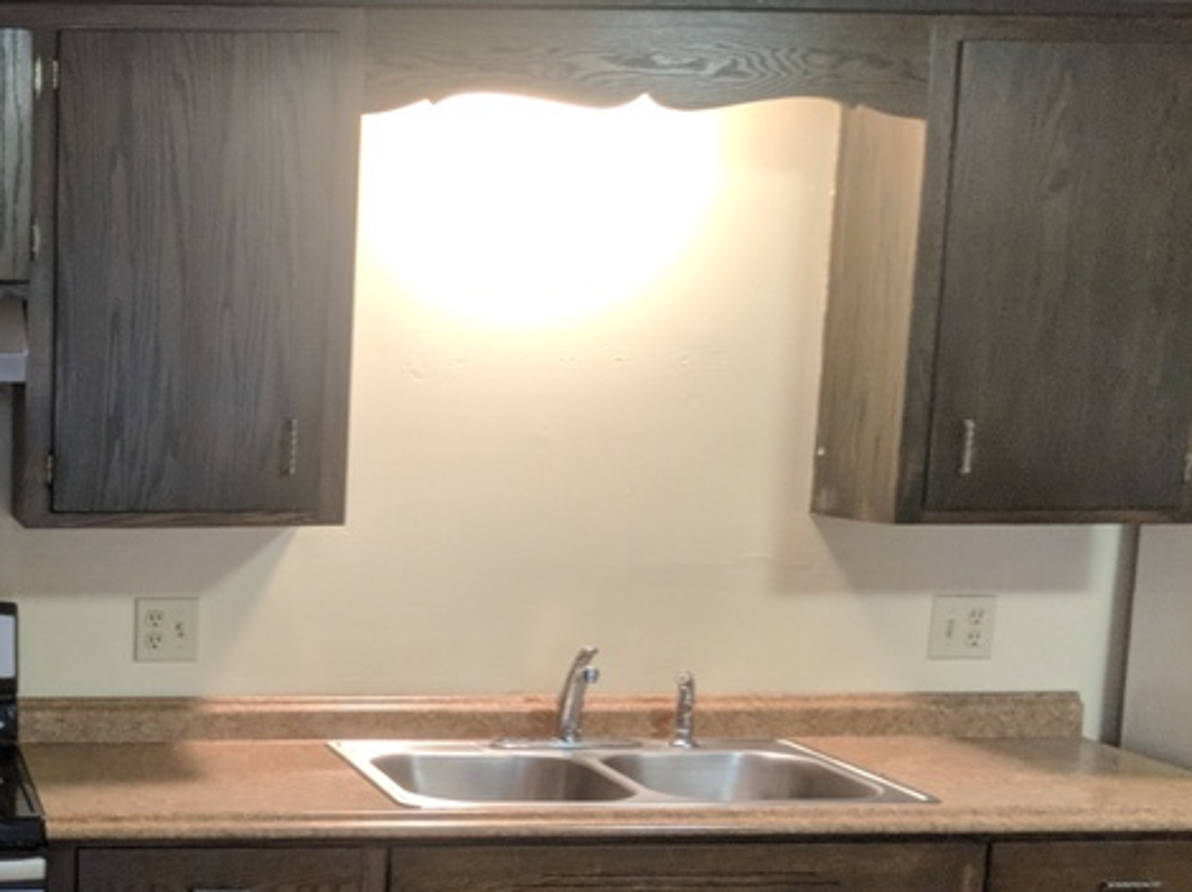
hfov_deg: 29.6
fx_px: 2030
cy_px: 767
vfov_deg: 24.2
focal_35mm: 59
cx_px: -107
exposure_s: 1/60
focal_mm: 4.44
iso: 332
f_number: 1.8
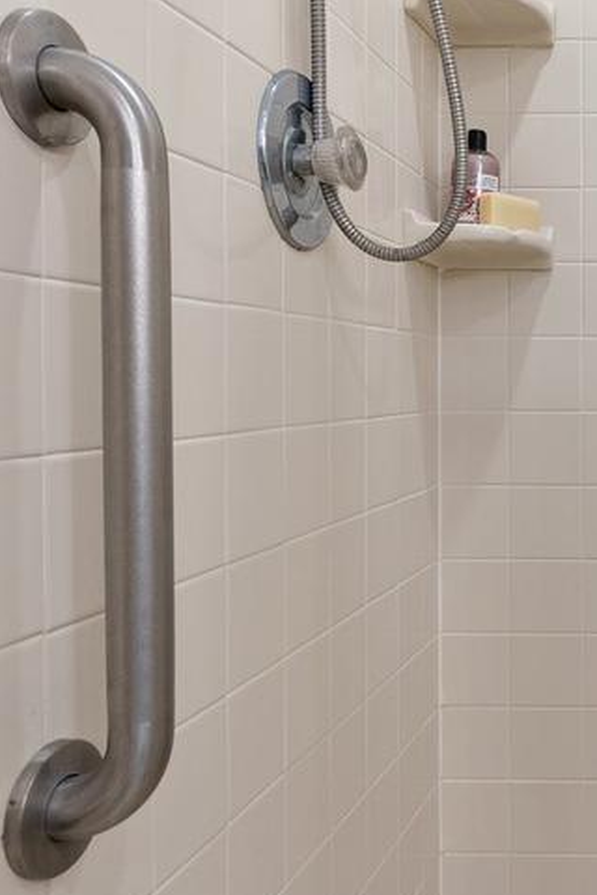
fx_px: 895
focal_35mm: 36
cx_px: 577
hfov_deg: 34.1
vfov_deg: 52.7
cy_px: 349
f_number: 8
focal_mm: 16
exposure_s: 1/8
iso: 640
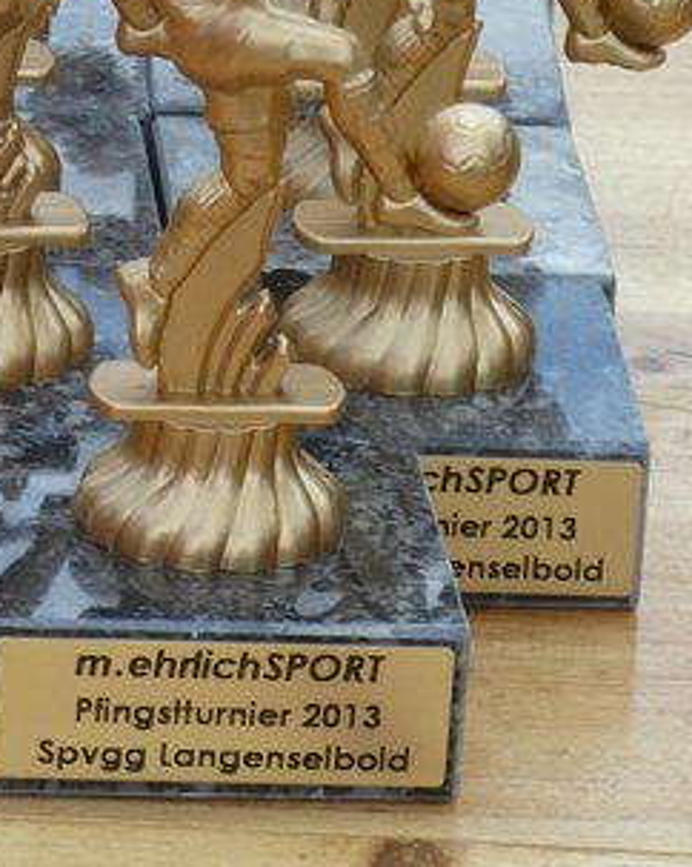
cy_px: -117
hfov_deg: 4.7
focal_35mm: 332
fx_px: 8508
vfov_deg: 5.8
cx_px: 93
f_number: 4.5
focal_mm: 24.1
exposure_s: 1/500
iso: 160
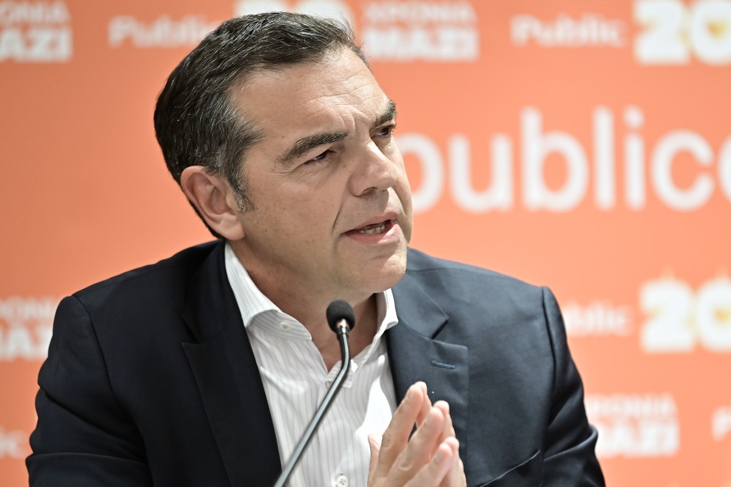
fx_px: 3755
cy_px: 244
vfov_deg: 7.4
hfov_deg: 11.1
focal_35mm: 185
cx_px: 366
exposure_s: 1/60
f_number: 2.8
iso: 1600
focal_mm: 185
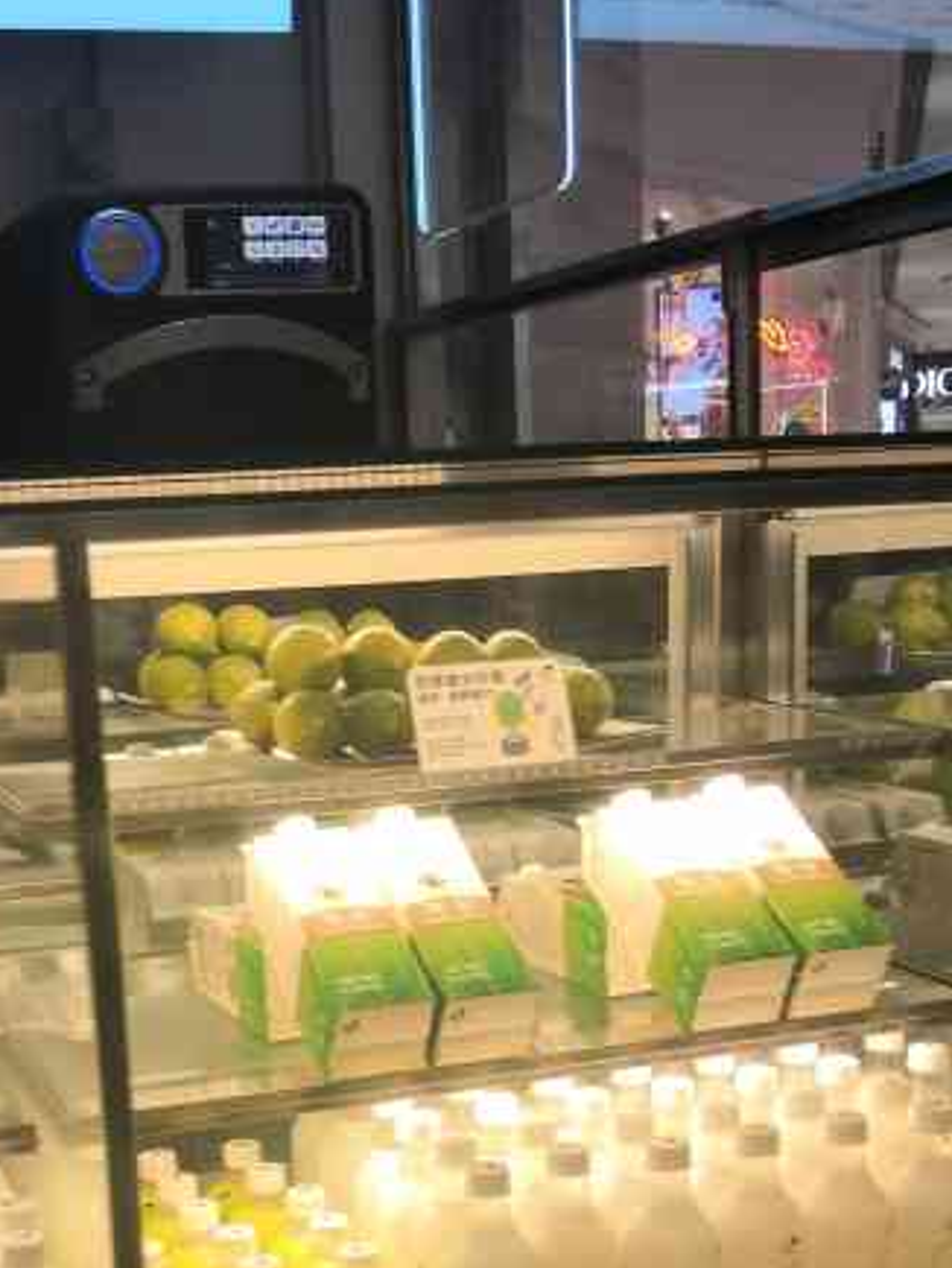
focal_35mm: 58
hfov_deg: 25.2
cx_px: 342
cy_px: 1050
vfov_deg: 32.1
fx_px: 2125
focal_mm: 3.95
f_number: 1.8
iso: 64
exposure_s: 1/100
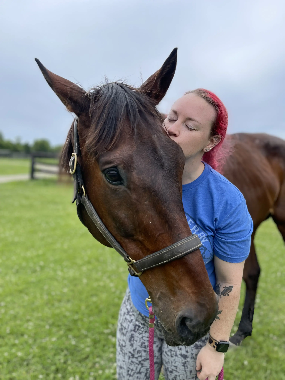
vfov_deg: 67.3
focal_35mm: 26
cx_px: 142
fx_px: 285
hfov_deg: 53.1
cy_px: 190
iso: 50
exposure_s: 1/2717
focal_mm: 5.1
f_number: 1.6
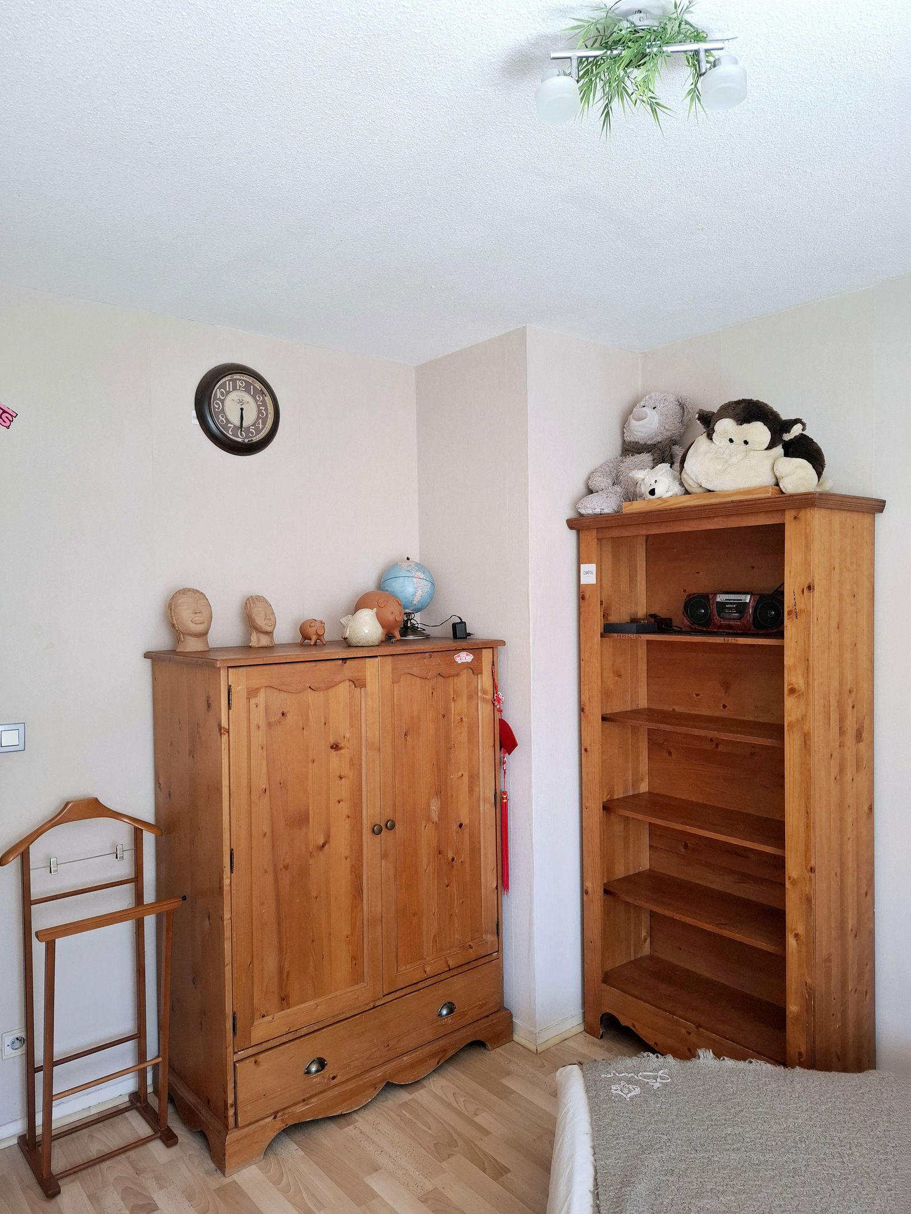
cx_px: 456
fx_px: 807
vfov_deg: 73.9
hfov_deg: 58.9
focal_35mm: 23
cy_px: 607
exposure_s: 1/120
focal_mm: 5.54
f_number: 1.8
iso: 250
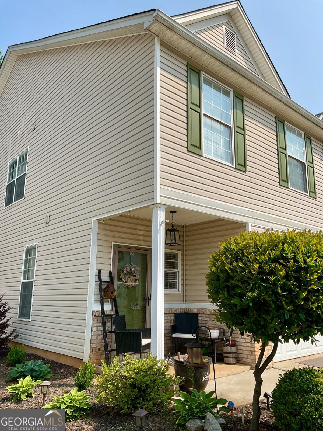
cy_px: 216
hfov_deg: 48.2
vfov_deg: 61.7
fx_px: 361
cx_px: 162
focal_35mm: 29
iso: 16
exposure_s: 1/2058
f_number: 1.8
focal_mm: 3
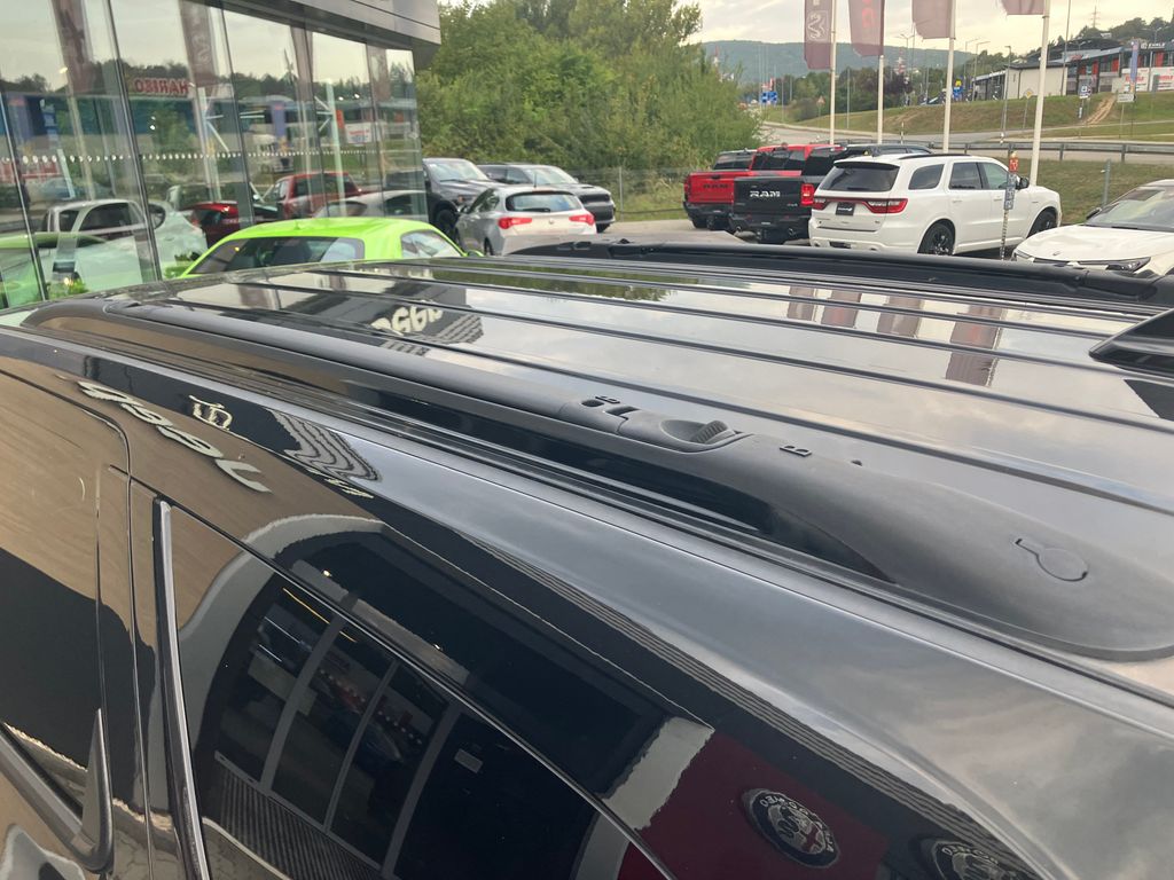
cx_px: 587
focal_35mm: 28
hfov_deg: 63.4
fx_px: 950
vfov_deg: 49.7
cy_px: 440
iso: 64
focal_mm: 3.99
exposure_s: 1/121
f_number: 1.8
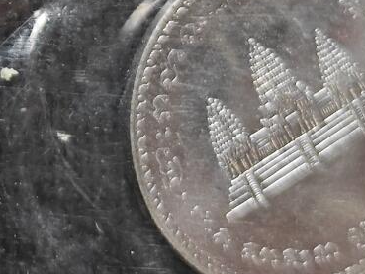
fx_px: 1962
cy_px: -140
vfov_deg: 7.8
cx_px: -69
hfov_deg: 10.5
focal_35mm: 186
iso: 125
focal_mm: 5.84
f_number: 1.6
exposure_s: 1/100
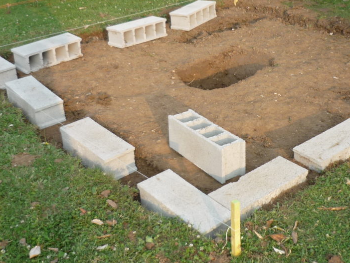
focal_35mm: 55
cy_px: 85
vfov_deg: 26.4
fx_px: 556
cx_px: 226
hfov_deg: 34.7
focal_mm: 5.5
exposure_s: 1/250
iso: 100
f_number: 2.8
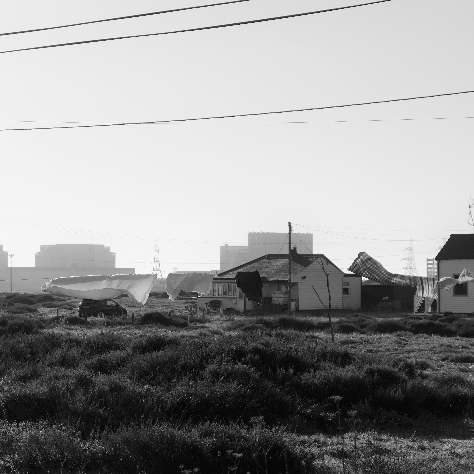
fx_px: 1472
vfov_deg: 18.3
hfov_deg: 18.3
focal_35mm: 95
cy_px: 236
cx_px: 274
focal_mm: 49.4
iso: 320
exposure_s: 1/1400
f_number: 6.4
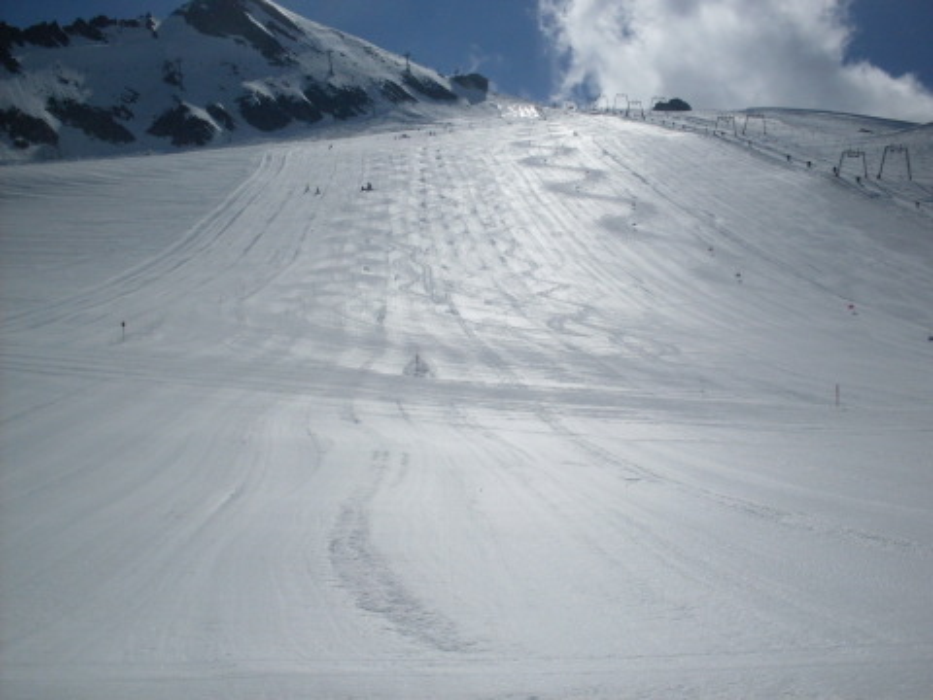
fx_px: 1024
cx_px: 466
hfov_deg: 49.0
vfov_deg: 37.7
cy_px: 350
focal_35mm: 38
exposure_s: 1/1500
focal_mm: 6.3
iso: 80
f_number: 8.4
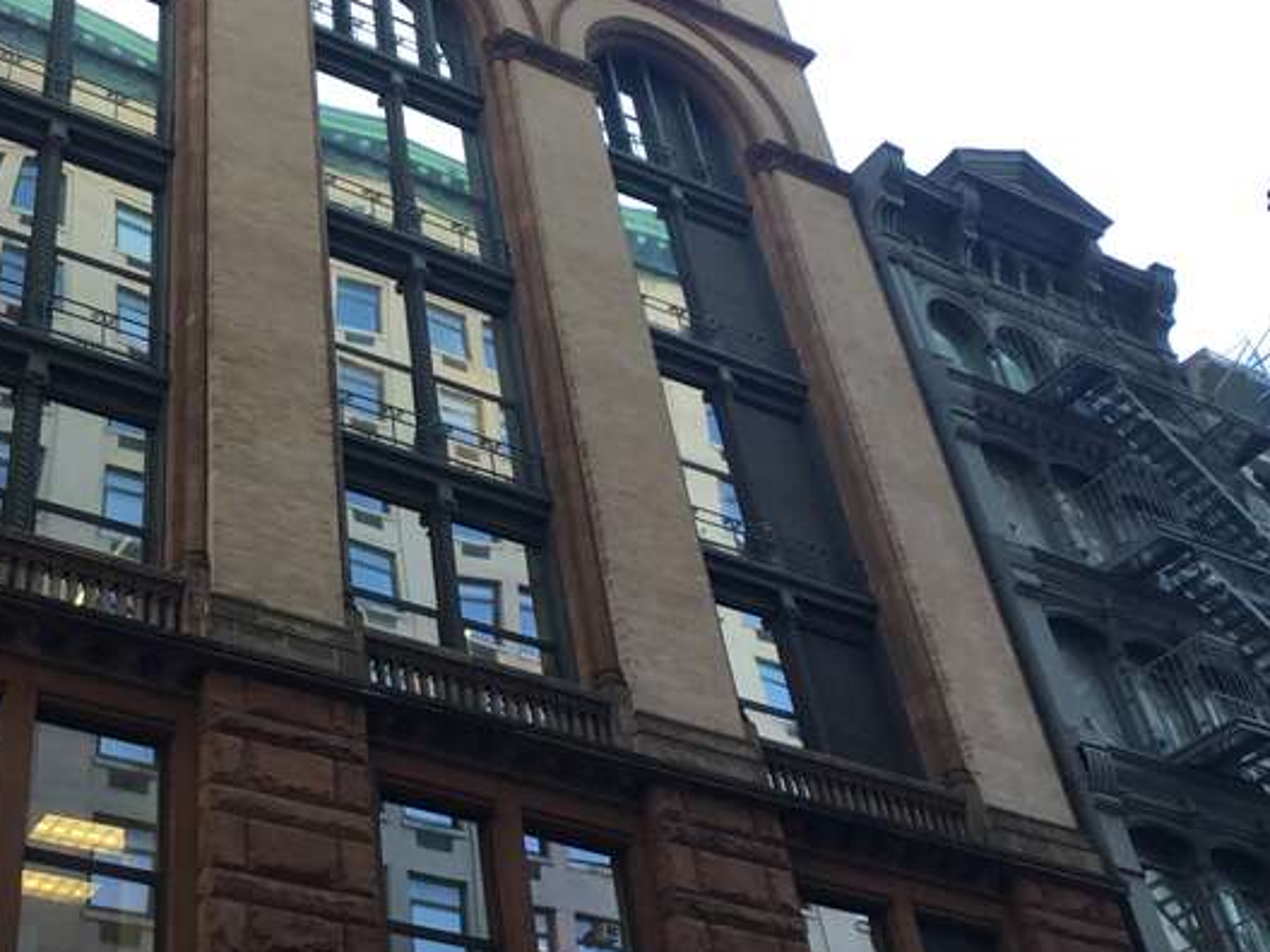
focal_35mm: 47
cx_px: 310
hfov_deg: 39.3
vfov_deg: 30.7
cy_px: 320
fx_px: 1724
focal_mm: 3.3
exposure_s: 1/120
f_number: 2.4
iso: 40
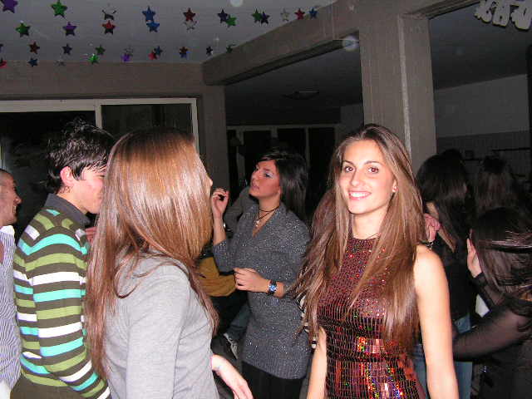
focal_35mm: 36
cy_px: 200
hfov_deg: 51.4
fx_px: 553
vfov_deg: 39.7
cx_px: 266
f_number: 3.2
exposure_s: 1/40
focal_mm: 6
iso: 200
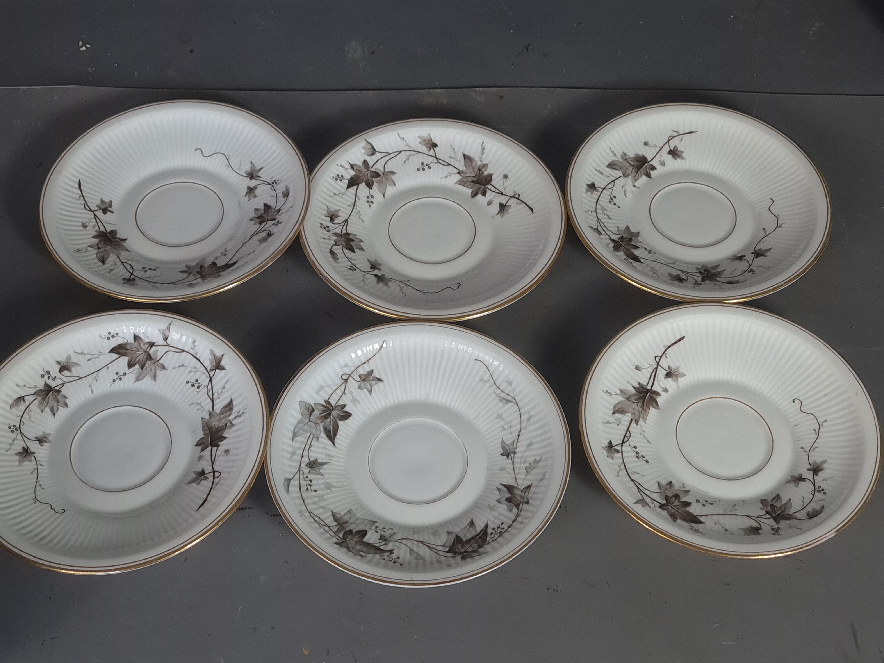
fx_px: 664
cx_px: 442
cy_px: 332
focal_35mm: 26
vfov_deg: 53.1
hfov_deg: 67.3
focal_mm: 5.4
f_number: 1.8
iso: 64
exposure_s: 1/100
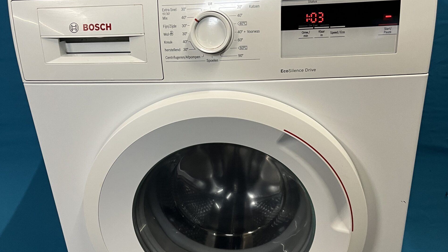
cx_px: 223
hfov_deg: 52.8
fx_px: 451
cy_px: 141
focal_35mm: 38
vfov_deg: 31.2
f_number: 1.6
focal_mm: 5.1
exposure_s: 1/50
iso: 200
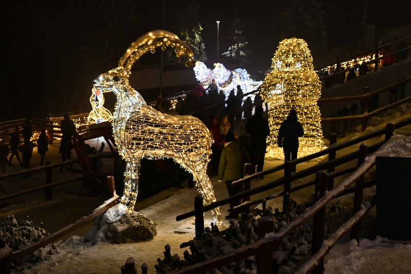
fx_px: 1164
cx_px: 206
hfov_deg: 20.0
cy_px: 137
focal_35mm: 102
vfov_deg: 13.4
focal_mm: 102
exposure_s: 1/160
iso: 3200
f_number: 5
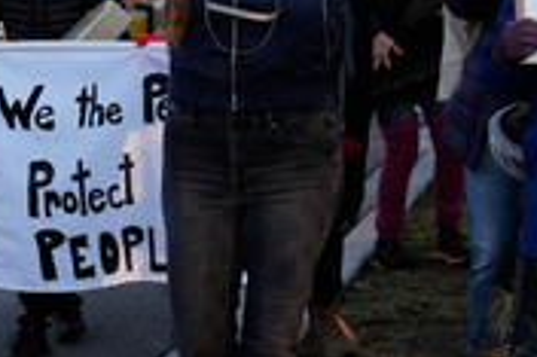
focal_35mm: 102
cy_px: 78
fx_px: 1520
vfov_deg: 13.3
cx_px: 687
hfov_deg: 18.7
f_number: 4.5
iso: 2500
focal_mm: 35
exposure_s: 1/3200
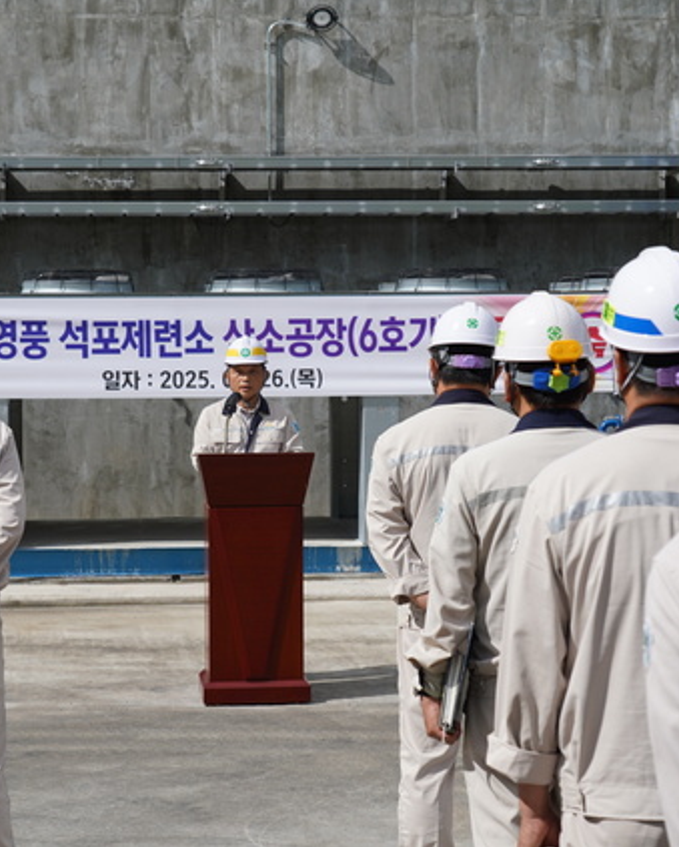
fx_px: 1957
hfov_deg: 19.6
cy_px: 421
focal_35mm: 78
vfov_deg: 24.4
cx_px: 249
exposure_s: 1/500
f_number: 7.1
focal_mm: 55
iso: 100
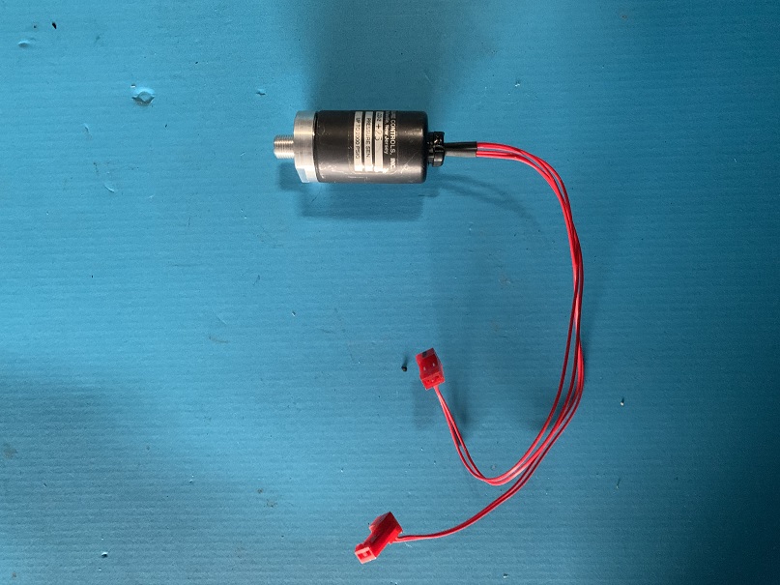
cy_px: 292
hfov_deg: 67.3
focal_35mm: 26
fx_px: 586
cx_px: 390
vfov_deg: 53.1
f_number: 1.8
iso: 500
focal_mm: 4.25
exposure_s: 1/30
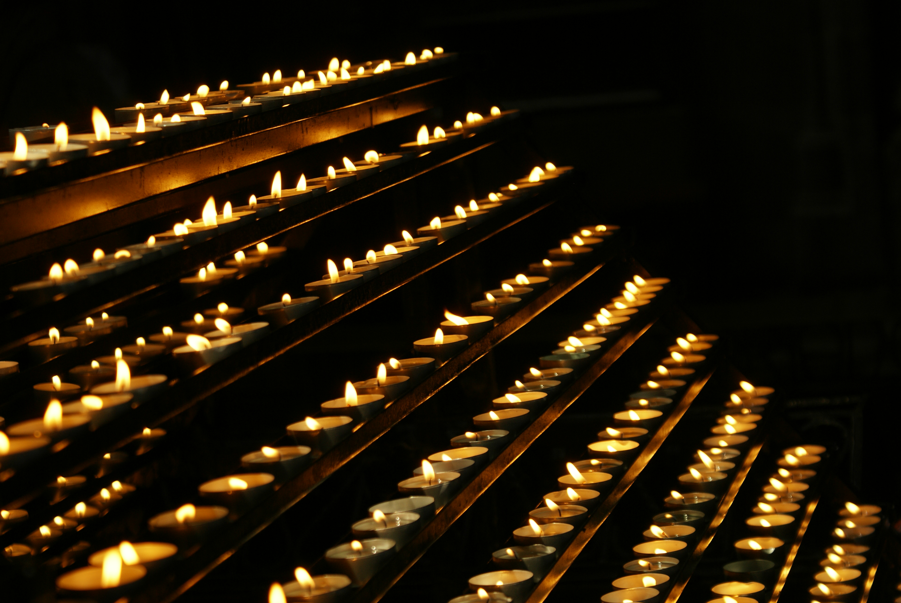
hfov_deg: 19.4
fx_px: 2631
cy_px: 302
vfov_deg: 13.1
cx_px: 450
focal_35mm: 105
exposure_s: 1/60
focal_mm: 70
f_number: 5.6
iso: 200
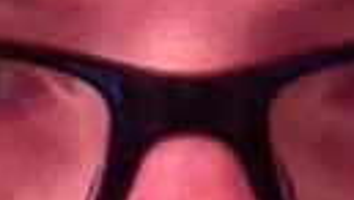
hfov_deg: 11.4
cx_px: 211
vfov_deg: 6.4
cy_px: -99
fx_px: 1777
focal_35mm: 189
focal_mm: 1.85
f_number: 2.4
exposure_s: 1/30
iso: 400
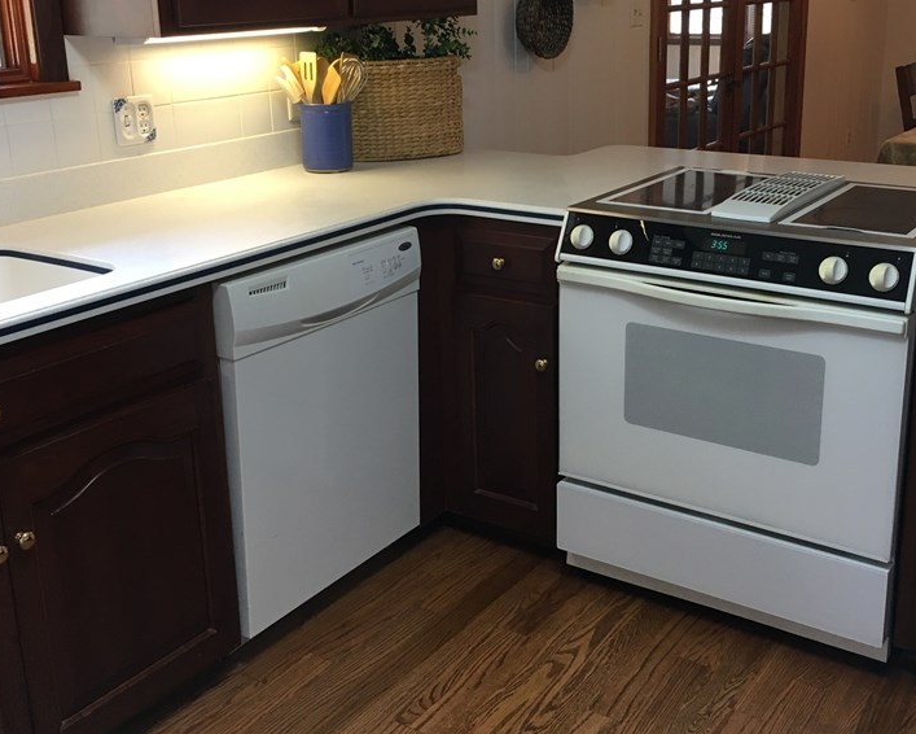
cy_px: 289
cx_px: 505
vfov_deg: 36.4
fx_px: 1112
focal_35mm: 41
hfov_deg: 44.7
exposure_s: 1/30
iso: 40
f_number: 2.2
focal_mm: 4.15
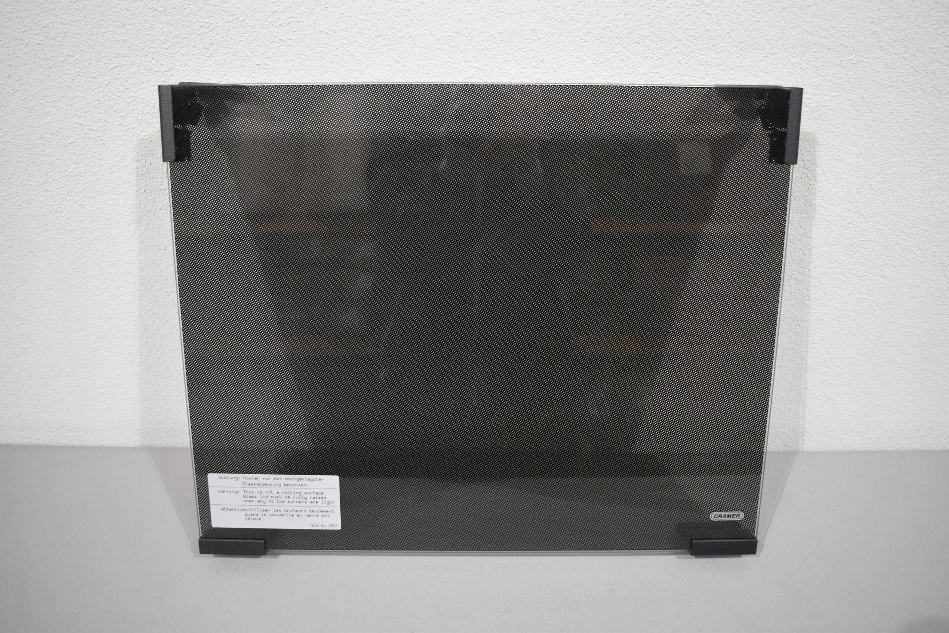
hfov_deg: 61.9
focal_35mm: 30
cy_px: 316
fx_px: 791
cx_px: 474
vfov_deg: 43.6
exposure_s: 1/160
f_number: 3.8
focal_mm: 20
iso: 800
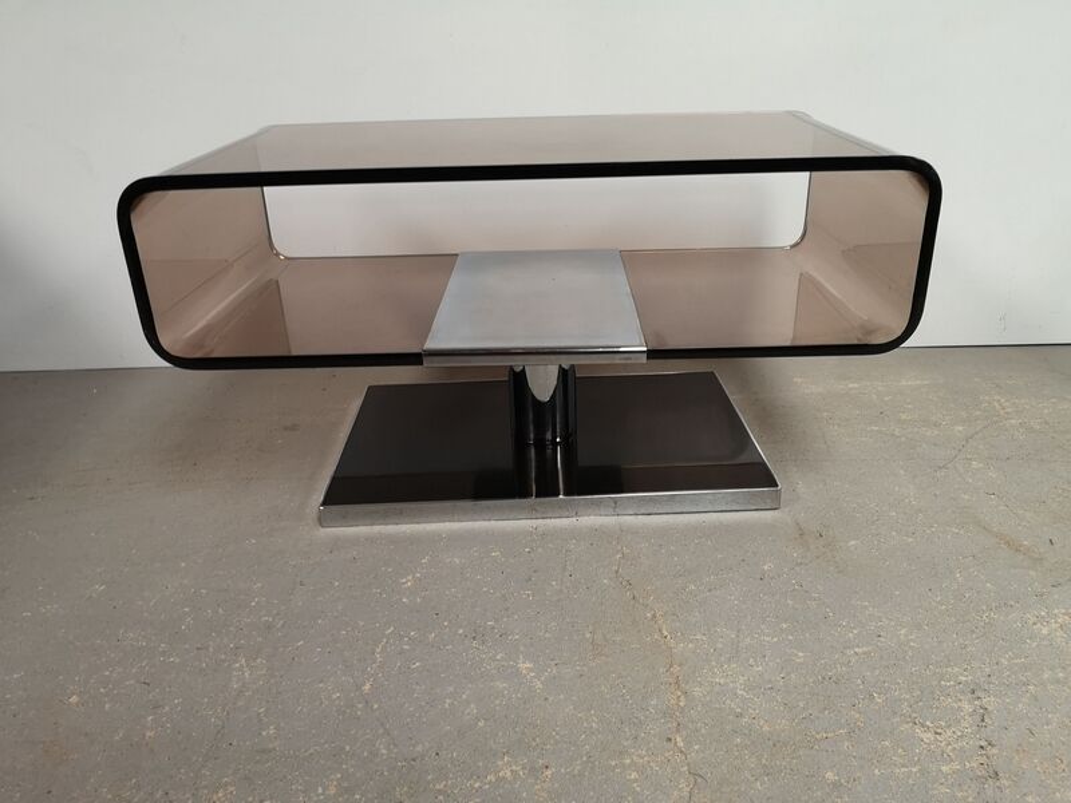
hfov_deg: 65.3
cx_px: 536
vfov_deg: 51.4
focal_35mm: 27
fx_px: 835
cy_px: 402
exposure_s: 1/50
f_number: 1.8
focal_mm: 5.58
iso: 200
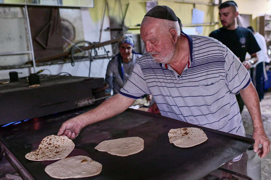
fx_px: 263
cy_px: 90
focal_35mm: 35
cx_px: 136
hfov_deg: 54.4
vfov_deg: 37.8
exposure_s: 1/250
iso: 5000
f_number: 3.5
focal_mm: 35
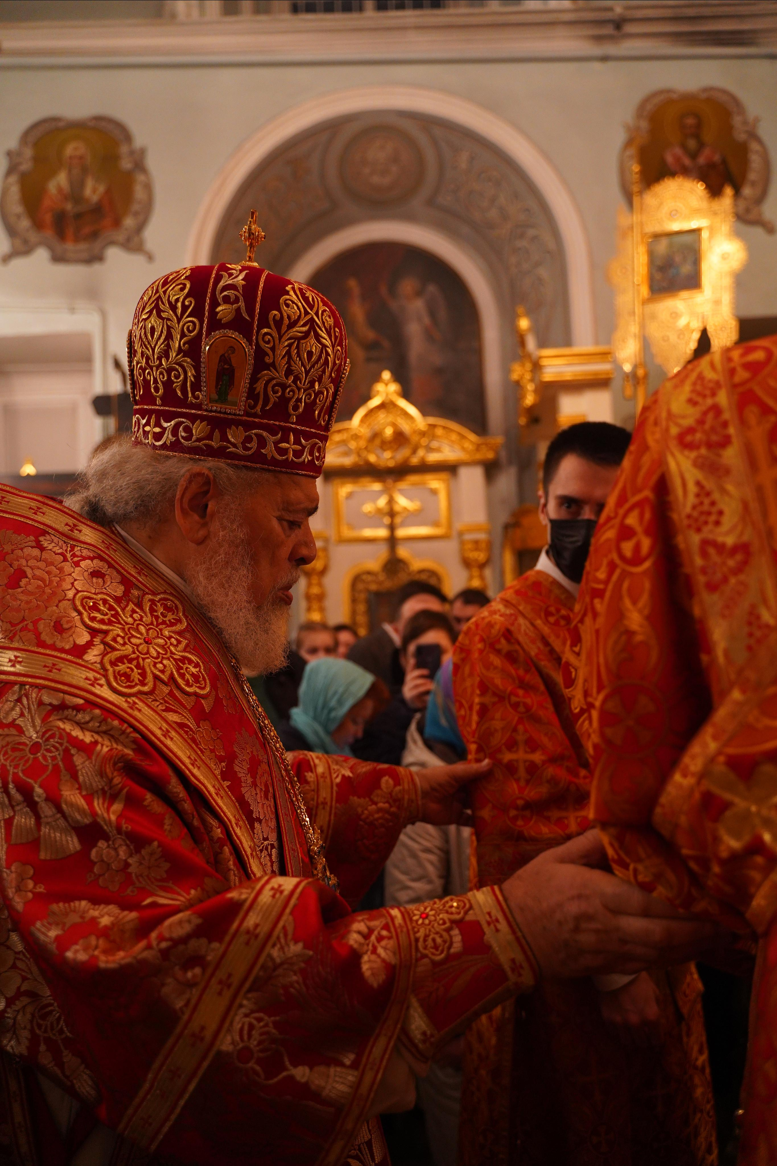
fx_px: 906
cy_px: 583
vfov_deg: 65.5
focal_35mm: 28
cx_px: 388
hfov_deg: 46.4
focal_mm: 28
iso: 2500
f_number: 2.8
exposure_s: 1/100
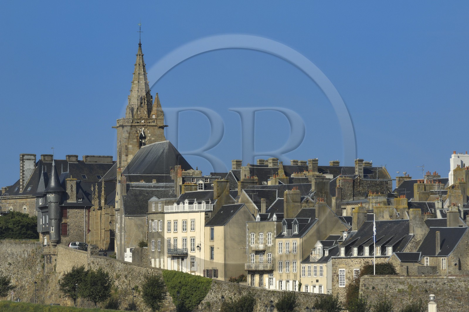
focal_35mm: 285
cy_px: 156
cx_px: 234
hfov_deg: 7.2
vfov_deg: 4.8
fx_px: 3712
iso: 100
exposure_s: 1/400
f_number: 7.1
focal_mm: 190
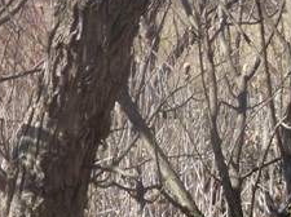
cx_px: 586
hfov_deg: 11.5
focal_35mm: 155
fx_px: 1301
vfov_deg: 9.3
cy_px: 314
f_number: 3.4
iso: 100
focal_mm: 5.97
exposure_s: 1/800
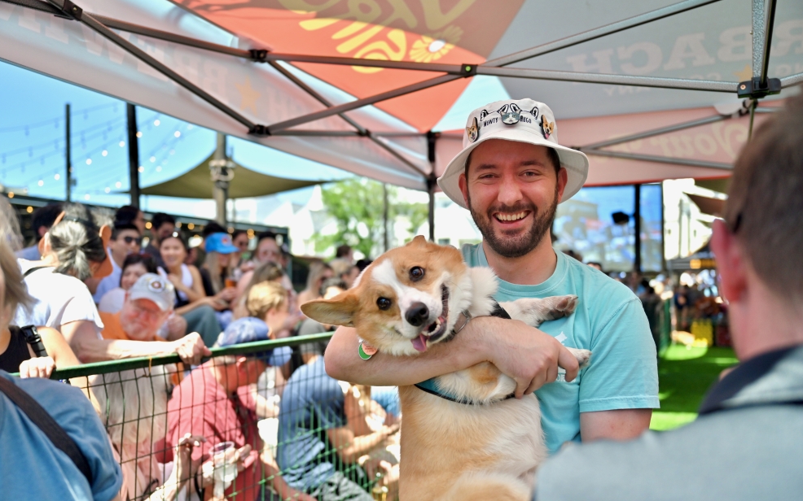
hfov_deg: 60.4
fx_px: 690
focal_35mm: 32
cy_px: 266
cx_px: 403
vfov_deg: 40.0
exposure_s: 1/5000
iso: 400
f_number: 2.8
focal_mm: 30.5
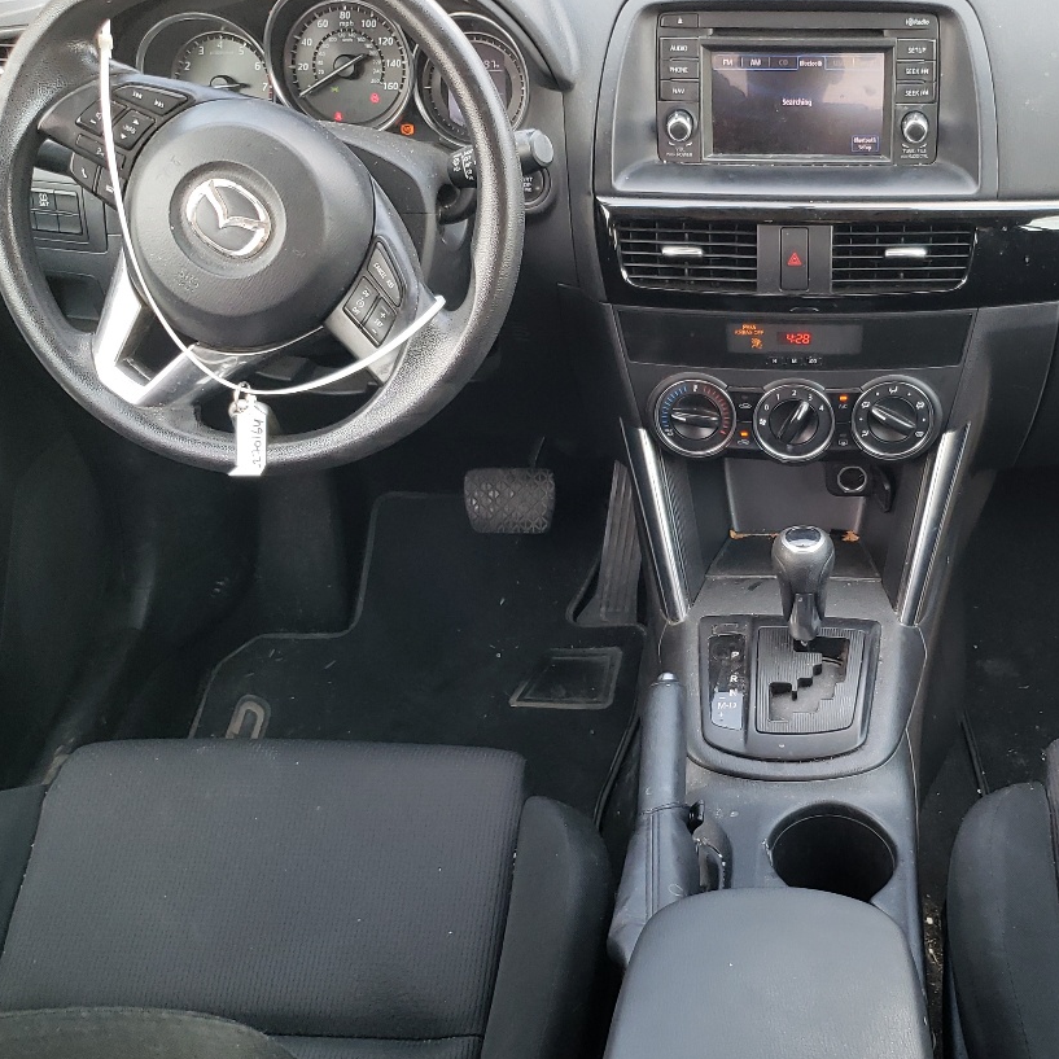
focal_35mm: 45
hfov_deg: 36.7
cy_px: 568
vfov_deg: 37.5
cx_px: 787
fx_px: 1558
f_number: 1.5
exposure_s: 1/120
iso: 58
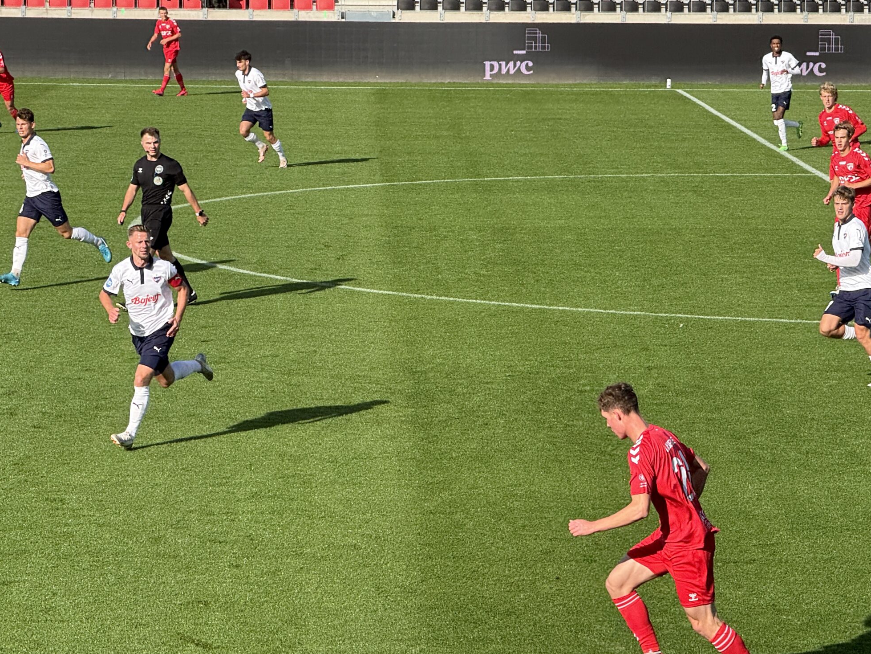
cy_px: 381
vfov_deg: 9.5
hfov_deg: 12.6
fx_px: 3951
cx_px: 397
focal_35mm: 157
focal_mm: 15.66
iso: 50
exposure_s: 1/977
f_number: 2.8
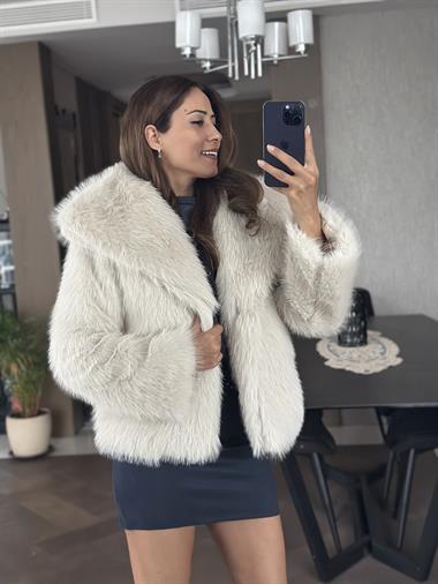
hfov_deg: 30.3
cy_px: 292
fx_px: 809
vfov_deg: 39.6
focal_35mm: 48
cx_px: 219
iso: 640
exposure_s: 1/40
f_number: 1.78
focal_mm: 6.86
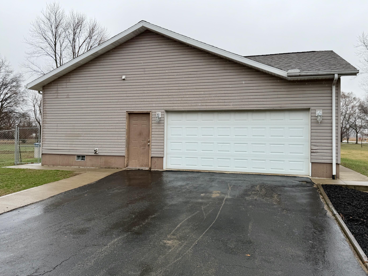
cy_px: 128
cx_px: 198
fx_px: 276
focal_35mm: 26
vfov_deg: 53.0
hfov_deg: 67.2
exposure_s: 1/1522
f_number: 1.78
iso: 80
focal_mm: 6.76
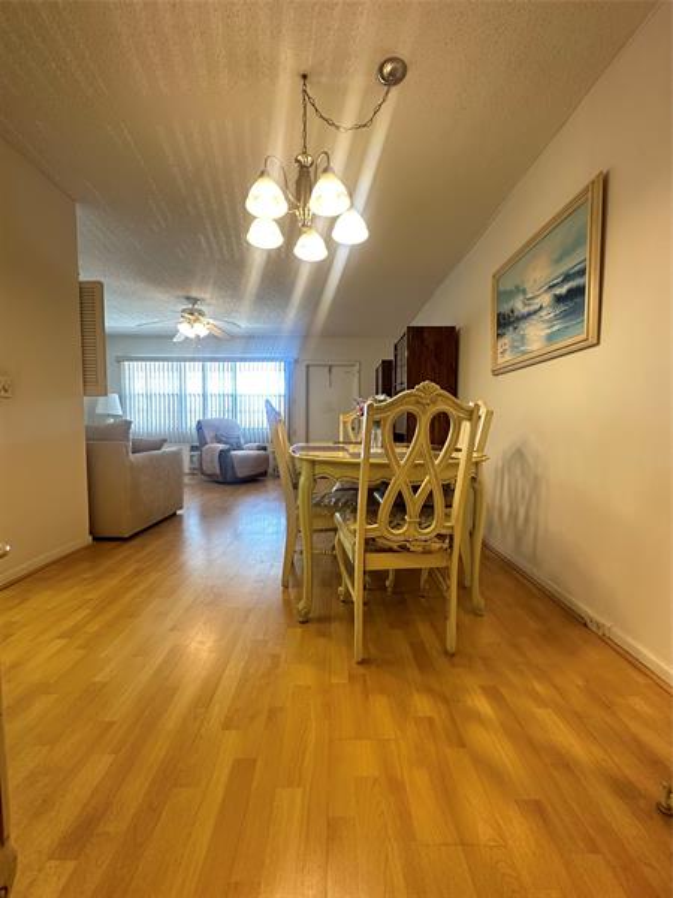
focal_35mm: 14
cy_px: 449
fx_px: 363
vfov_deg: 102.1
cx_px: 336
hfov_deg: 85.7
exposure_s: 1/60
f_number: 2.2
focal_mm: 2.22
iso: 400
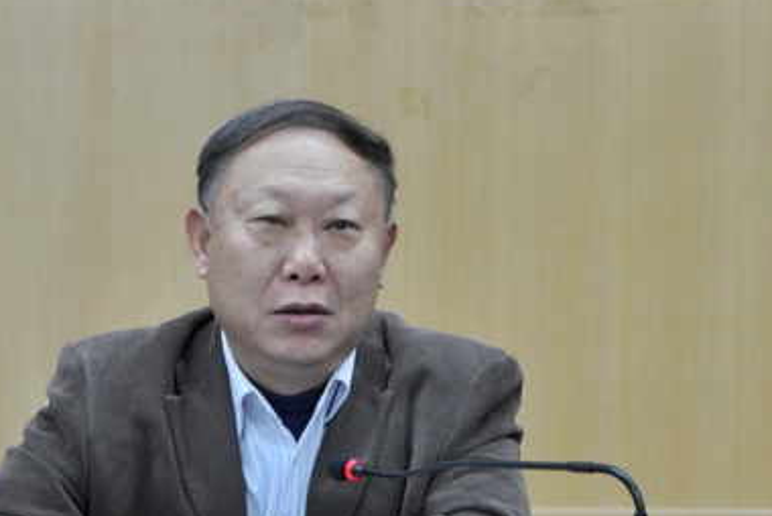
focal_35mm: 142
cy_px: 364
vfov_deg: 9.7
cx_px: 299
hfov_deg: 14.4
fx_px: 3047
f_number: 4.8
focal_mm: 60
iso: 250
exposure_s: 1/25
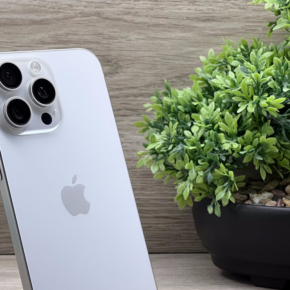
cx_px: 32
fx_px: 1261
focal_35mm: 133
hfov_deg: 13.0
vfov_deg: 13.1
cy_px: 182
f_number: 2.8
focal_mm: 9
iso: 64
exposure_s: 1/100
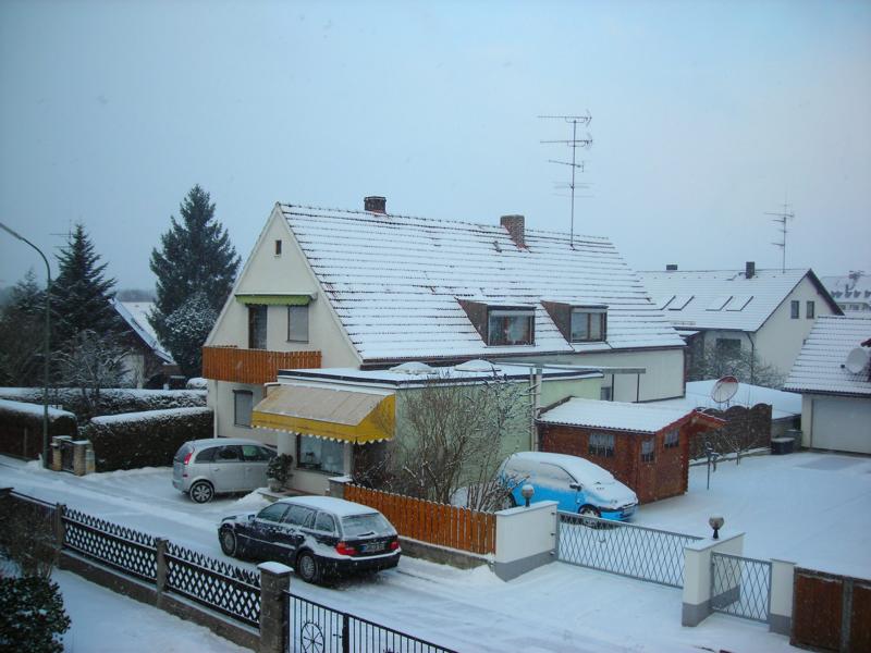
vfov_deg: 37.7
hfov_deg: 49.0
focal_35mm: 38
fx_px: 956
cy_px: 326
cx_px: 436
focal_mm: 6.3
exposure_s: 1/180
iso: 50
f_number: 3.2
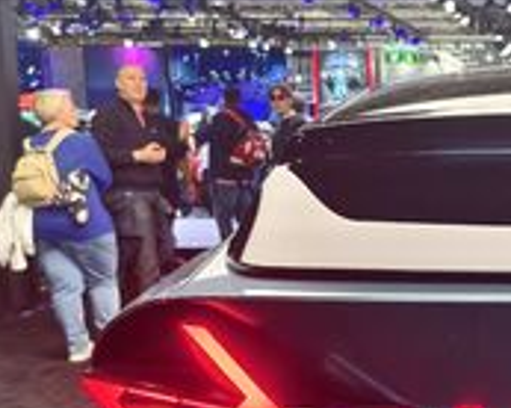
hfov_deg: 24.0
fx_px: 1073
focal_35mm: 71
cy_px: 349
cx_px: 635
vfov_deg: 21.2
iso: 263
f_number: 1.75
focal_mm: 8.67
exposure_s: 1/124
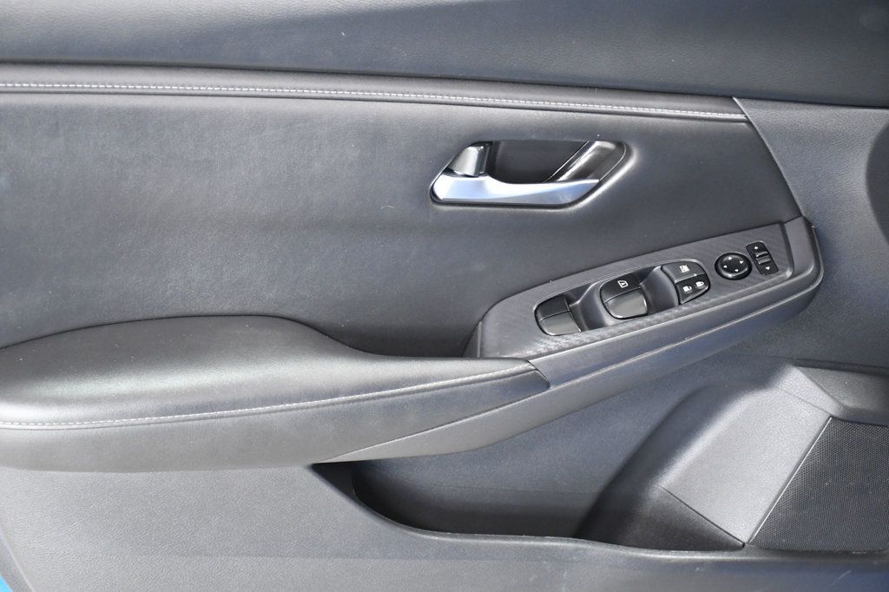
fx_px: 1851
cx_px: 444
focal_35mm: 75
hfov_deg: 27.0
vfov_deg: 18.2
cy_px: 296
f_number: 4.8
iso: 2500
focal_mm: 50
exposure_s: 1/50
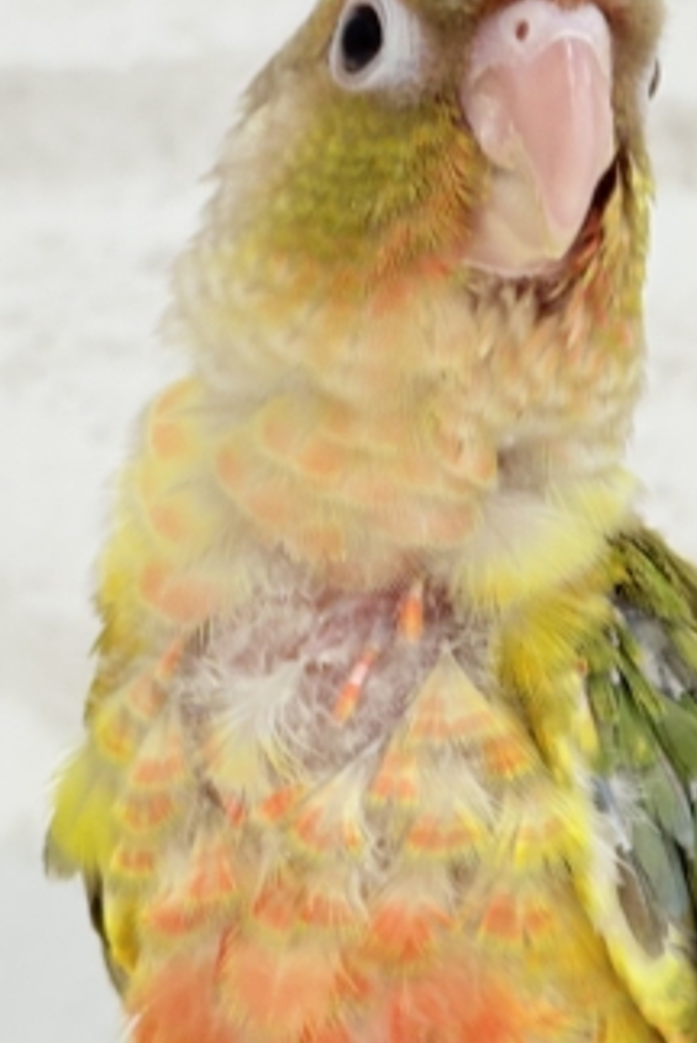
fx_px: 3101
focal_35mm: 107
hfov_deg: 12.8
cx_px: 348
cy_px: 581
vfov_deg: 19.1
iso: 40
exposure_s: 1/50
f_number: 1.6
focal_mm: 5.96
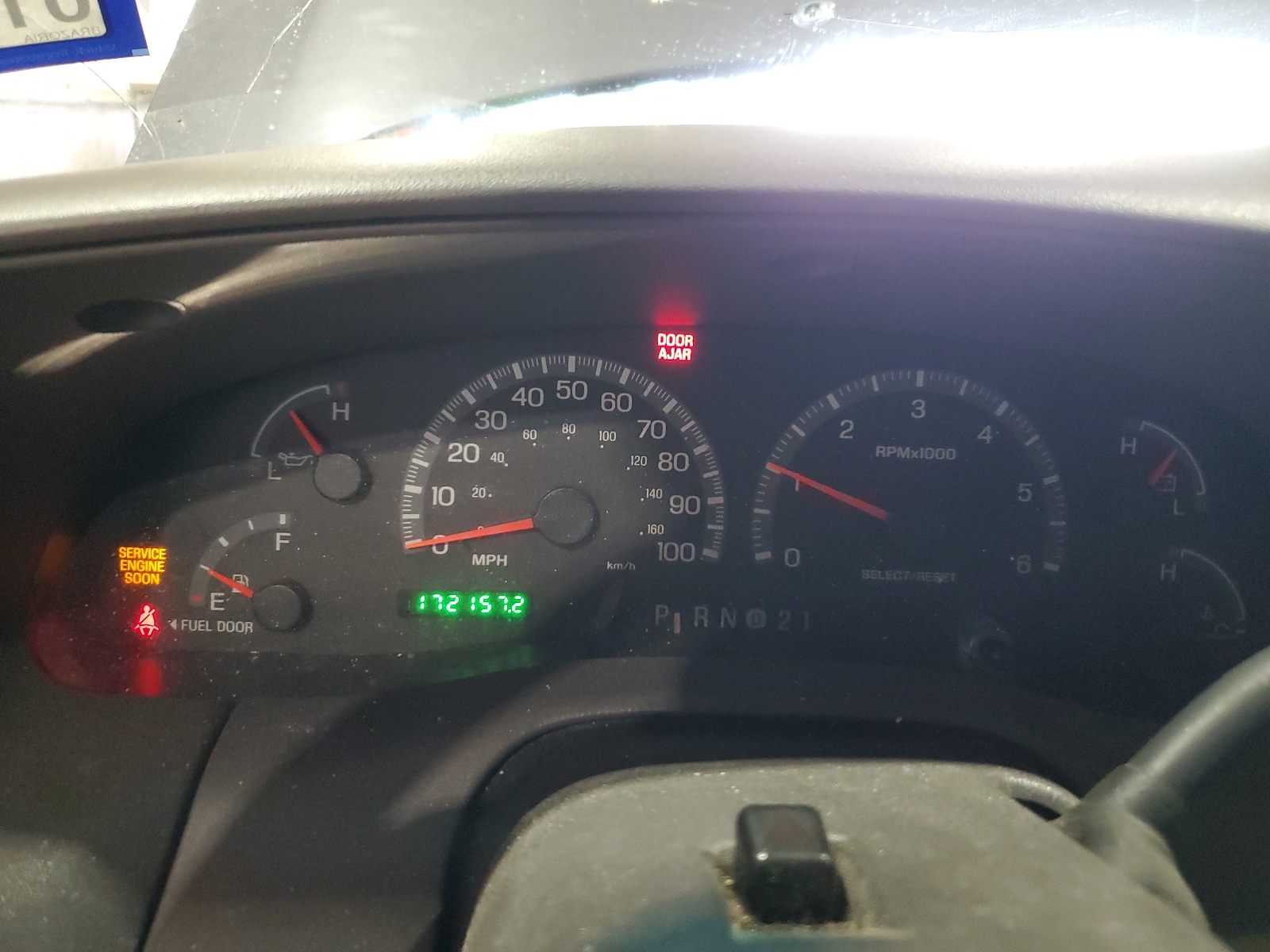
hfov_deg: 67.3
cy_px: 476
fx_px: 954
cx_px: 635
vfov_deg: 53.1
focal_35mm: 26
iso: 354
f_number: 1.5
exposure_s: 1/40
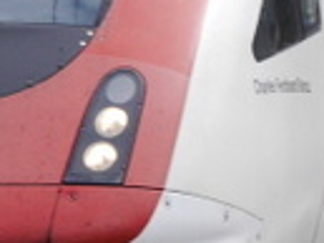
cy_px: 223
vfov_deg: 1.6
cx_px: 289
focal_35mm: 945
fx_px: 8853
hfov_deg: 2.1
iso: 160
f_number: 6.3
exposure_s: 1/320
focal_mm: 61
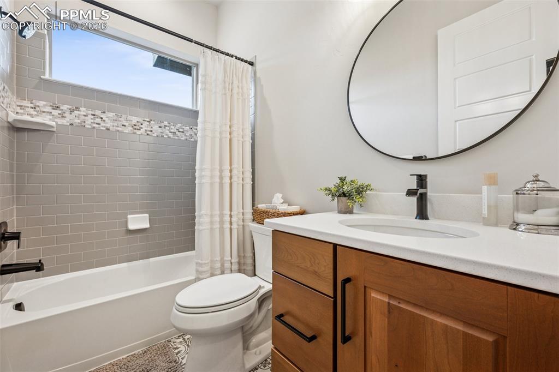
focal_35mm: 15
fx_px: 233
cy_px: 186
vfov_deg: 77.3
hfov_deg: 100.4
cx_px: 280
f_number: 11
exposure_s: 1/20
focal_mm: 15
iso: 800
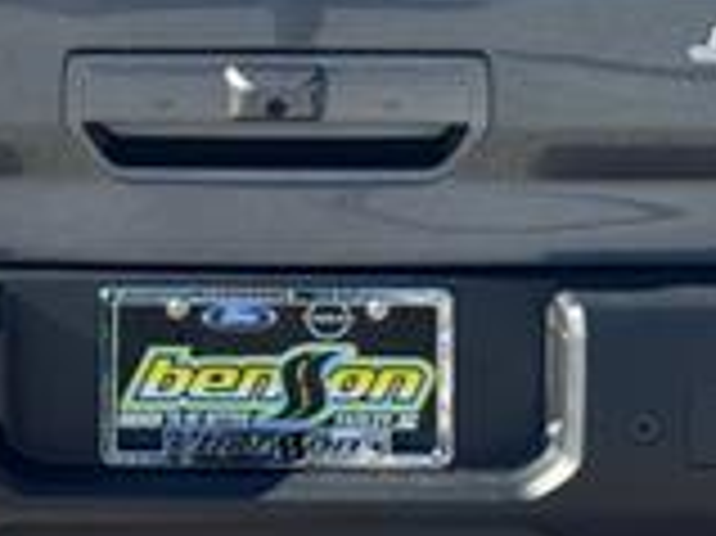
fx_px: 3989
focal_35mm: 193
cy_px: -167
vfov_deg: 7.6
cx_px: 239
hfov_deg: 10.2
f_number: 1.78
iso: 64
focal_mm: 6.76
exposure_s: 1/2110
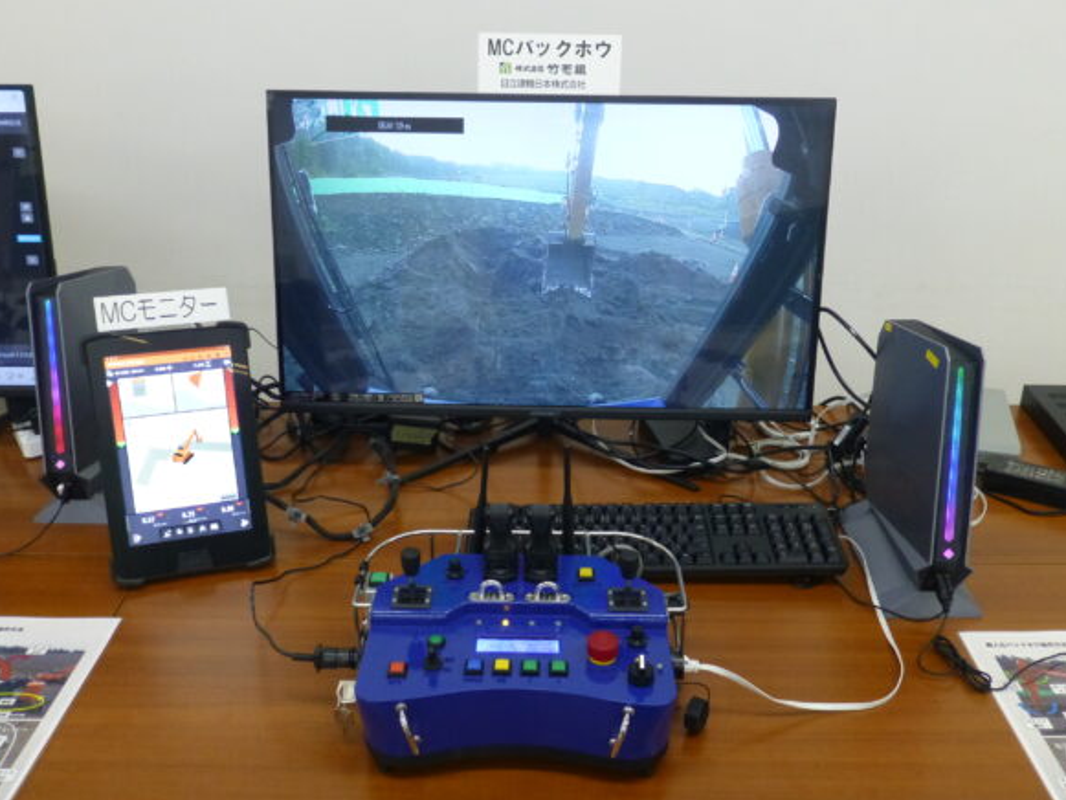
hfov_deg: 56.8
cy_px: 393
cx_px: 541
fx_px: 986
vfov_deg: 44.2
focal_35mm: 32
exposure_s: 1/50
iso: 400
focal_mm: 5.4
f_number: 3.6
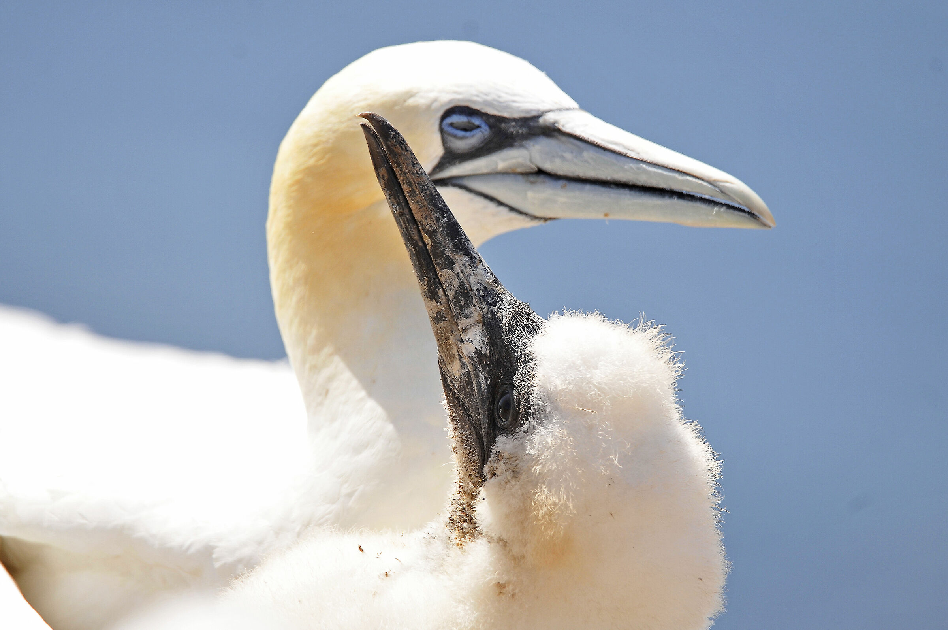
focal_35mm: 900
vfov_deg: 1.5
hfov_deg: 2.3
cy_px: 315
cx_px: 474
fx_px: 23671
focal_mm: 600
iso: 200
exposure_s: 1/500
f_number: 7.1
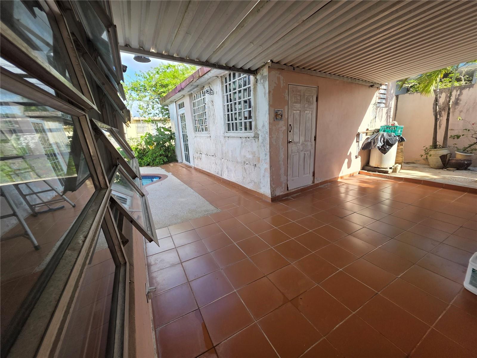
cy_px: 179
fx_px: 179
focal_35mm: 13
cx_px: 238
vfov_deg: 89.9
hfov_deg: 106.2
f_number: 1.9
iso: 40
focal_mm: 2.2
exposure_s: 1/471
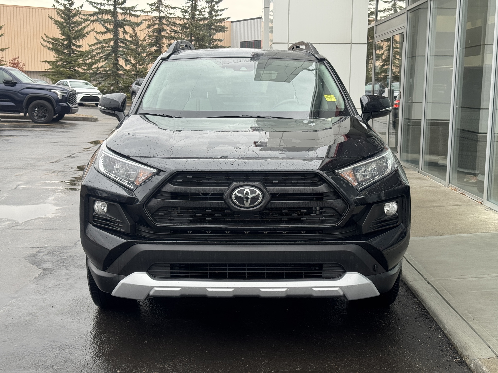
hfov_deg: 39.7
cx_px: 249
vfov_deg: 30.3
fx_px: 691
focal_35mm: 48
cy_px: 186
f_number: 1.78
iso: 64
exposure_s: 1/370
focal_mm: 6.76
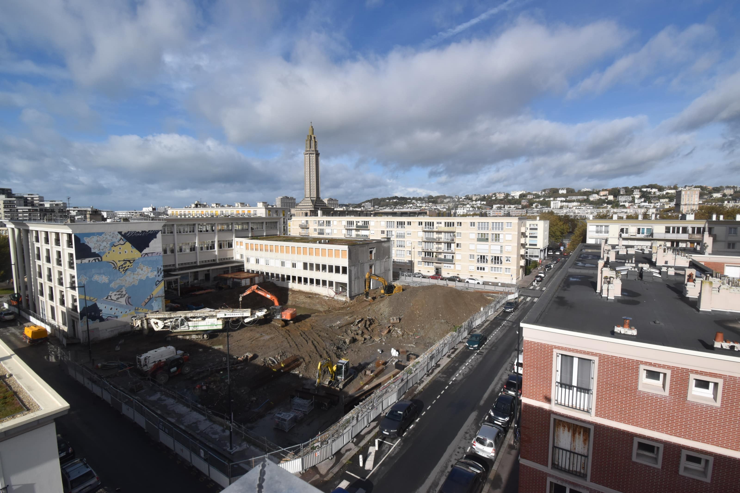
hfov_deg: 95.0
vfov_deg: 72.1
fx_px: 339
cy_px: 246
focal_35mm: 16
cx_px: 370
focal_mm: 11
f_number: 10
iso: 400
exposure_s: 1/1250
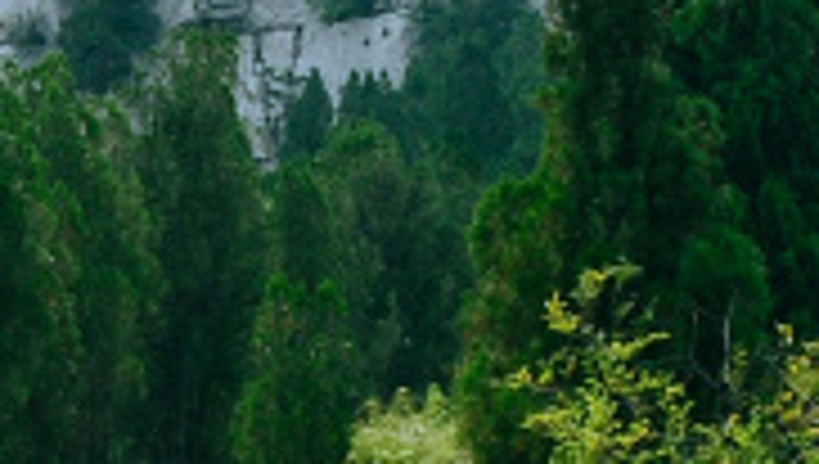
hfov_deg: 6.7
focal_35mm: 310
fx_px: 6742
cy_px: -367
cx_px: -832
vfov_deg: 3.9
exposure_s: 1/200
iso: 200
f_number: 10
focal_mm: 30
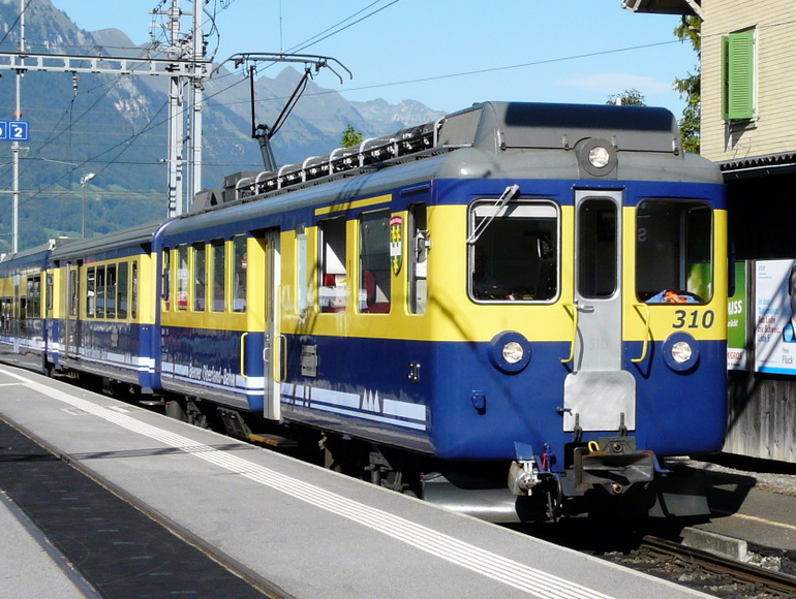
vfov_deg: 24.1
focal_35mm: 61
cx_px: 405
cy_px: 282
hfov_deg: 31.6
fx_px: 1405
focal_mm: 7.7
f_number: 5.6
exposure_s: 1/500
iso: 100
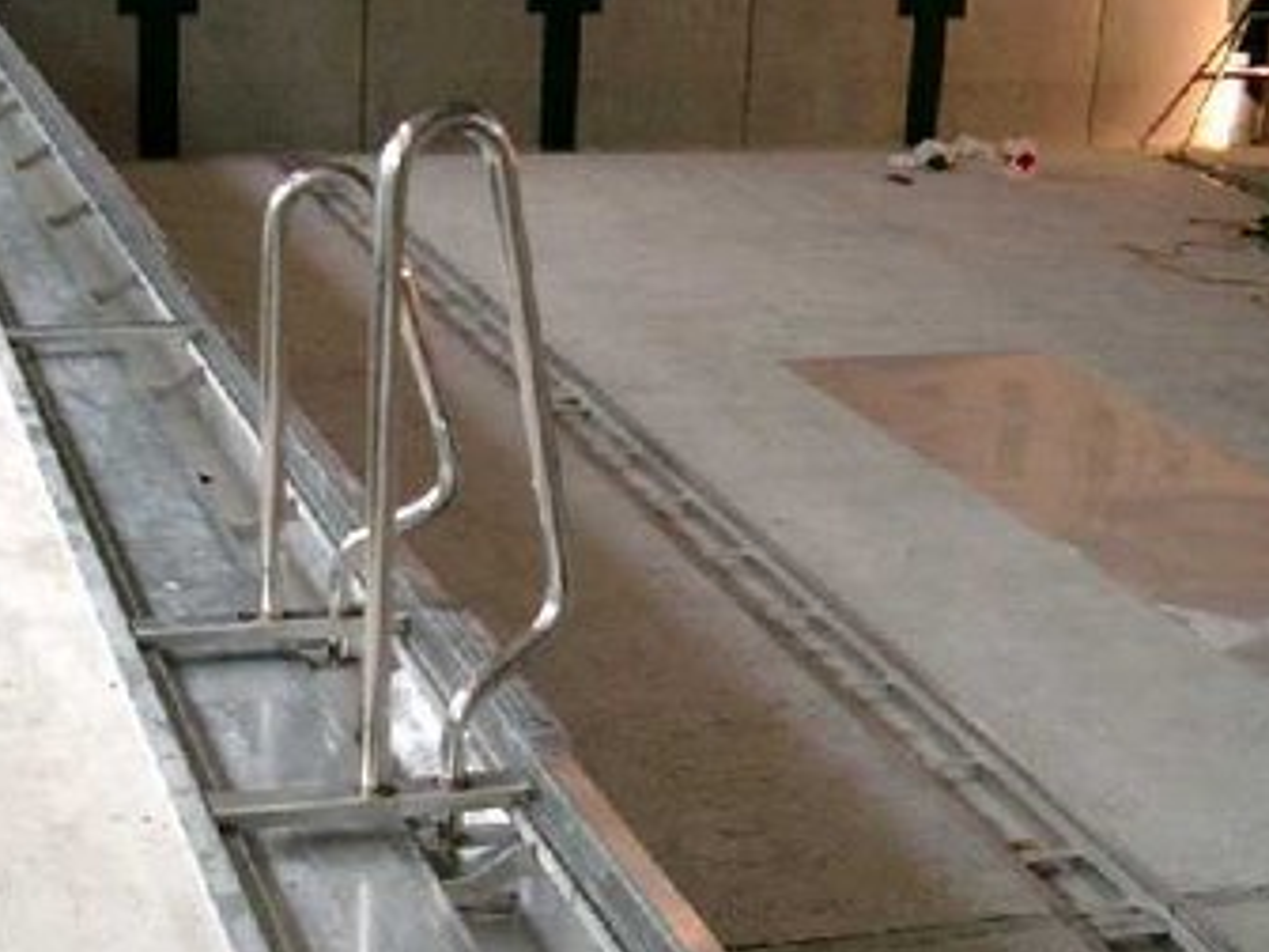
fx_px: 2420
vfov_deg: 22.1
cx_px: 510
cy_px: 661
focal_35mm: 66
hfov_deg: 29.3
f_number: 2.6
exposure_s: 1/25
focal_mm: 7.6
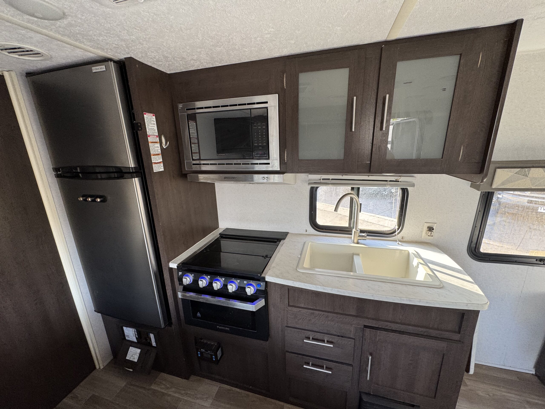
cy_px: 204
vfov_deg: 85.7
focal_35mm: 14
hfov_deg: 102.1
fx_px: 220
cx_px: 272
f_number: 2.2
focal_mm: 2.22
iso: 125
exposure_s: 1/99
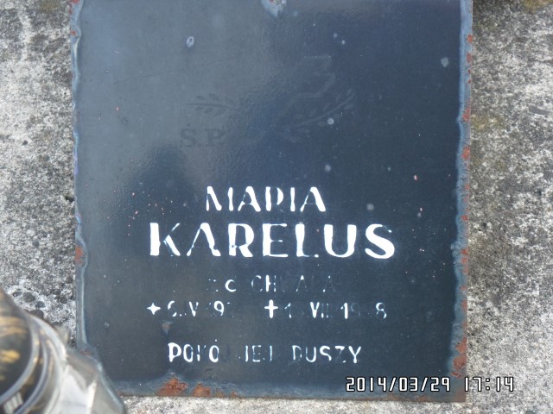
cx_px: 276
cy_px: 207
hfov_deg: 21.1
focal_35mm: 93
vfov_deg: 15.9
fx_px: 1486
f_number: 3.9
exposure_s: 1/45
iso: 240
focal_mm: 16.5
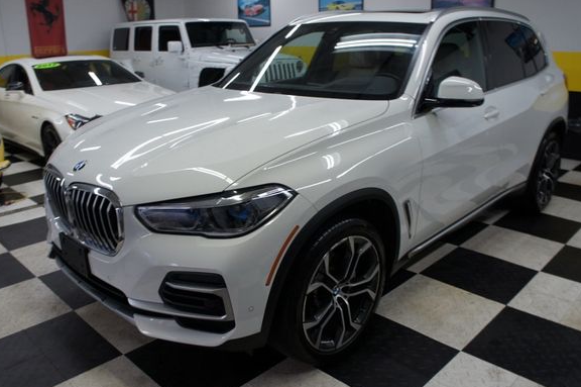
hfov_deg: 61.9
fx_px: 484
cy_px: 197
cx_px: 278
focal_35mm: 30
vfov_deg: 43.5
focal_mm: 18
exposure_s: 1/40
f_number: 4.5
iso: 200
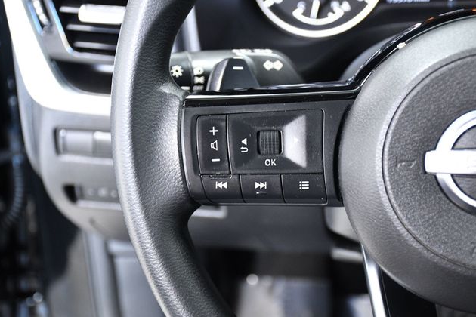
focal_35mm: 68
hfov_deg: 29.7
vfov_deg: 20.0
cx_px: 236
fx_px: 899
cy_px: 159
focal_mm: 45
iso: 2500
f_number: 4.5
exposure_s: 1/25
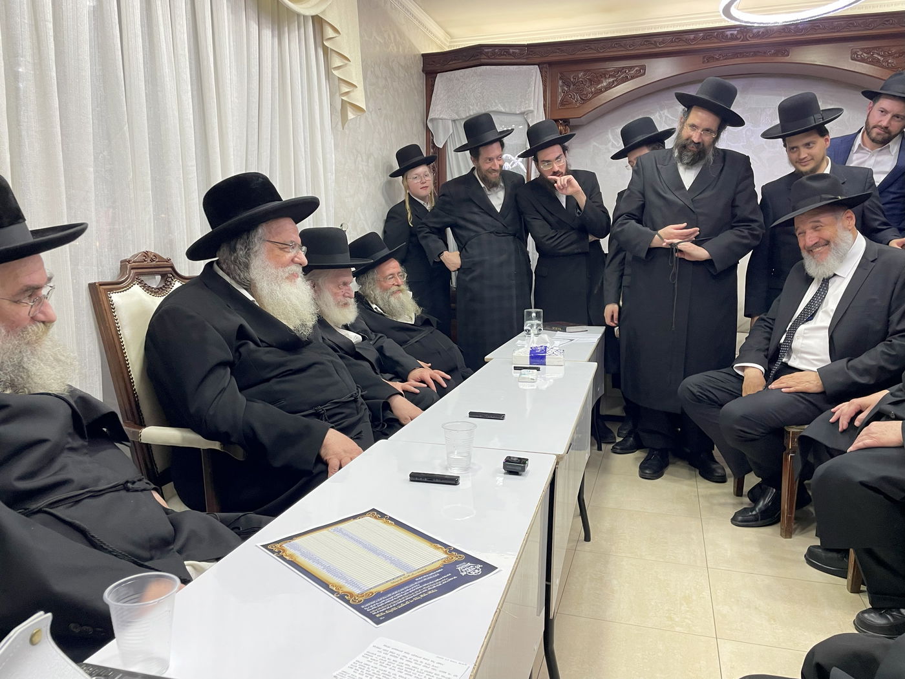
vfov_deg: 53.1
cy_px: 340
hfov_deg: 67.3
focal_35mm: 26
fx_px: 680
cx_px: 452
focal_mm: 4.2
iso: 80
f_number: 1.6
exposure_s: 1/50
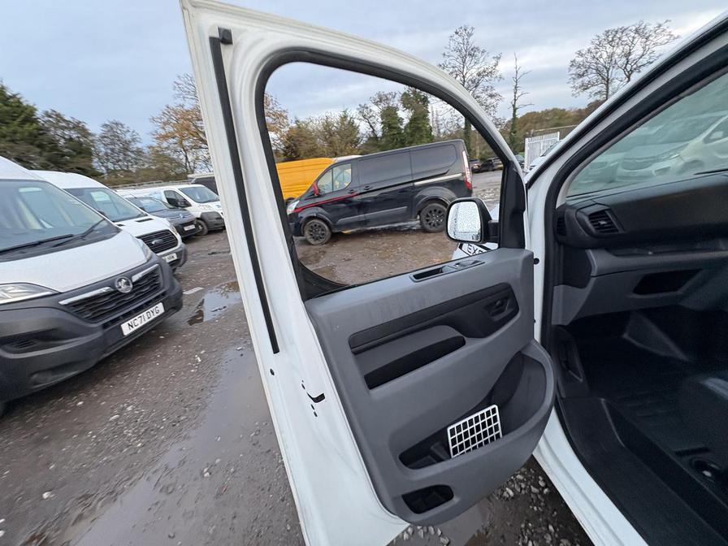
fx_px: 294
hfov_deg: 102.1
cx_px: 364
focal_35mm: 14
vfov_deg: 85.7
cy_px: 273
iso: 250
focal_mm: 2.22
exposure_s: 1/62
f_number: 2.2
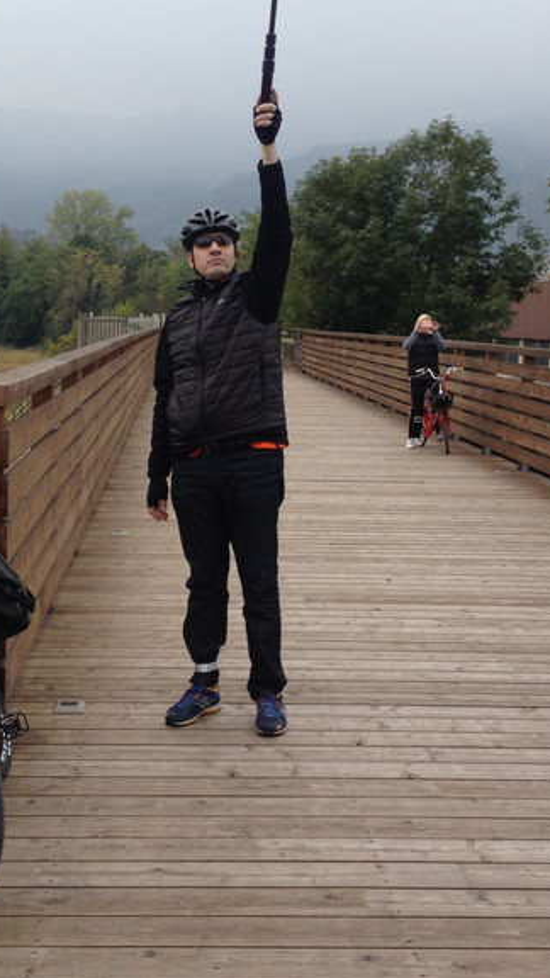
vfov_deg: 39.1
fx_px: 1374
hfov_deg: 22.6
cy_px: 445
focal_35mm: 53
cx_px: 241
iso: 50
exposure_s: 1/657
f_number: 2.4
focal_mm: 4.28
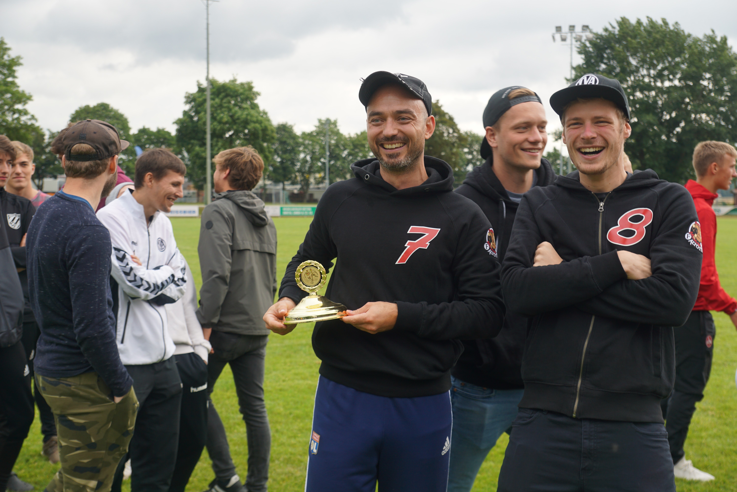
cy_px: 246
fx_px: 921
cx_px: 368
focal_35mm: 45
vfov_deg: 29.9
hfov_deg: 43.6
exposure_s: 1/160
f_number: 4
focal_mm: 30
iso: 100
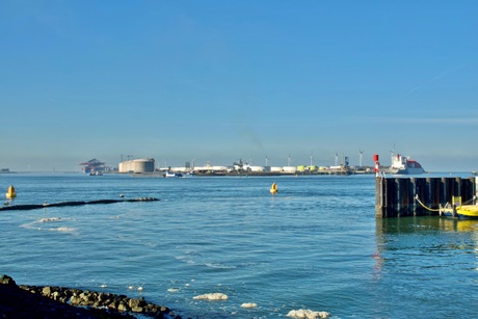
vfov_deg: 32.7
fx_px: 545
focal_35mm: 41
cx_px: 239
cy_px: 160
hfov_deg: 47.4
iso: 100
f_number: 16
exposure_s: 1/125
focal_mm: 15.17
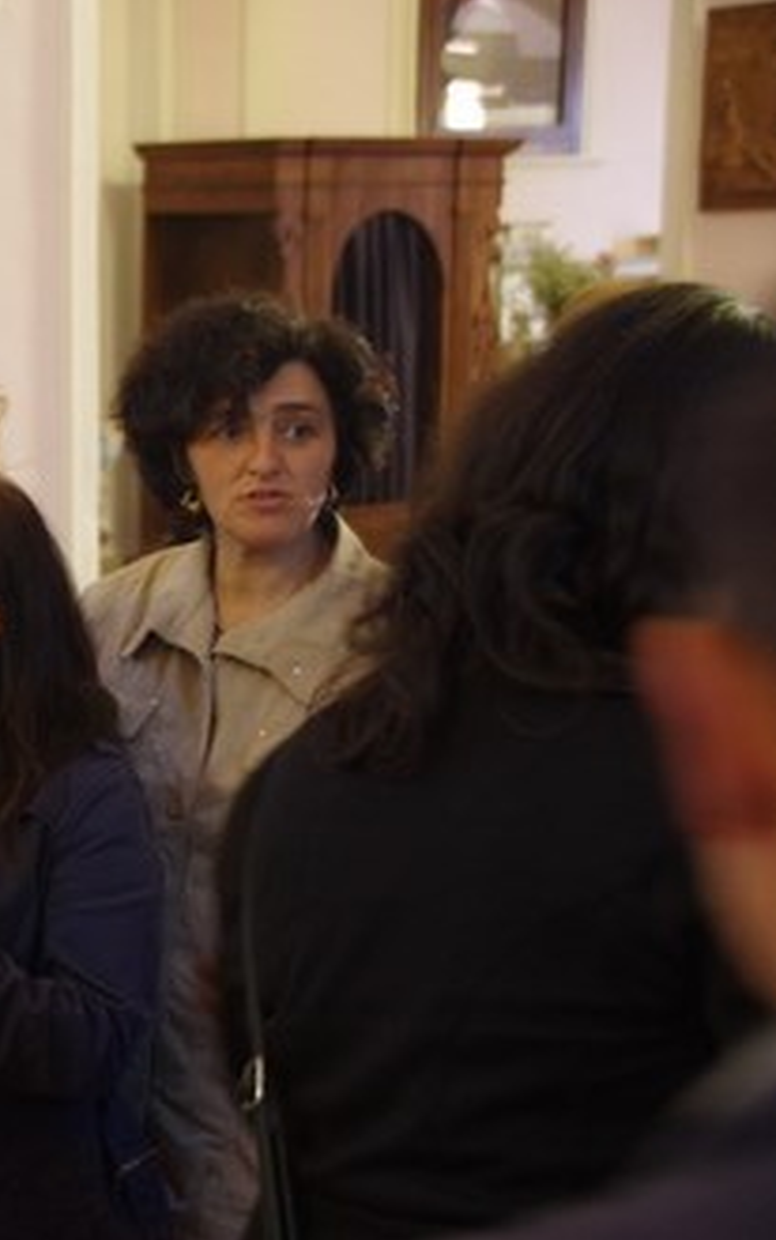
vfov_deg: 21.0
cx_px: -154
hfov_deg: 12.9
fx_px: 3346
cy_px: 616
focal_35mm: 99
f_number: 5
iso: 1600
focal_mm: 43
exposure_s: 1/30
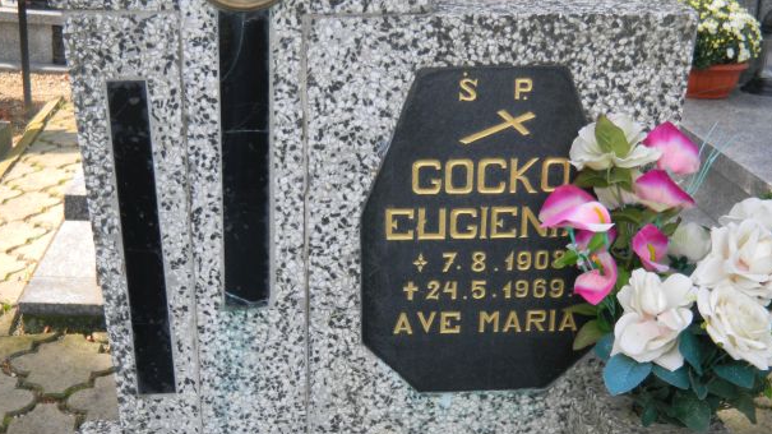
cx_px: 369
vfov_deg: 20.7
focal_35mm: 58
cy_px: 252
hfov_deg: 36.0
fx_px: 1187
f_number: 4.1
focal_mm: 8.3
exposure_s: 1/113
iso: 80
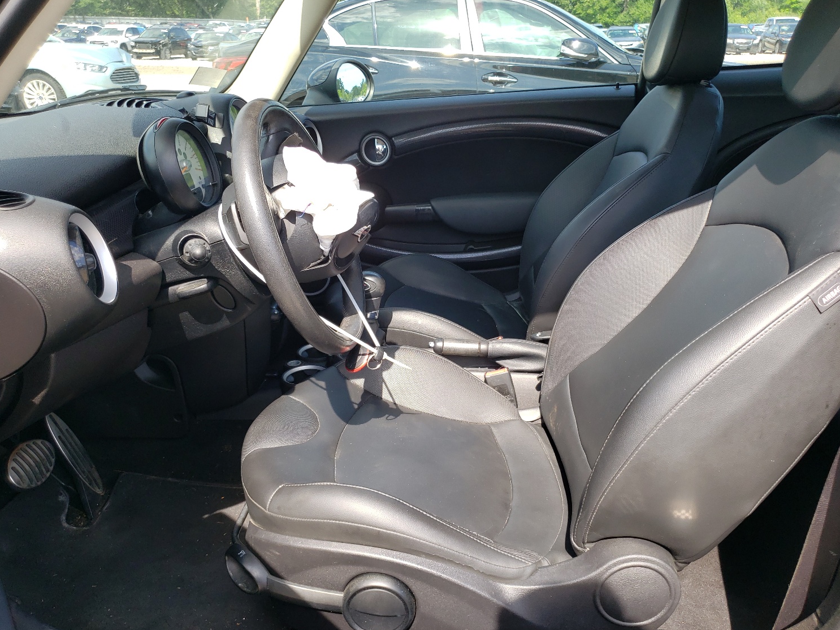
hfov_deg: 63.4
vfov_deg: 49.7
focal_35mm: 28
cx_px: 433
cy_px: 320
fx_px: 679
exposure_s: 1/526
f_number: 1.5
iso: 50
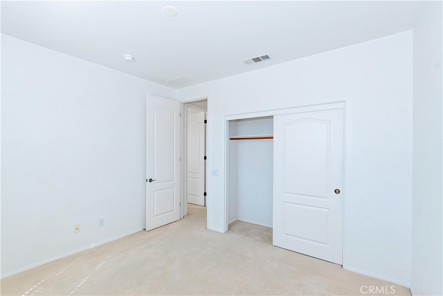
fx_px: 197
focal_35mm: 16
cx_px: 222
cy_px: 148
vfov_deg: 73.8
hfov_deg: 96.7
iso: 800
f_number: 9
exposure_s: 1/250
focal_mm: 11
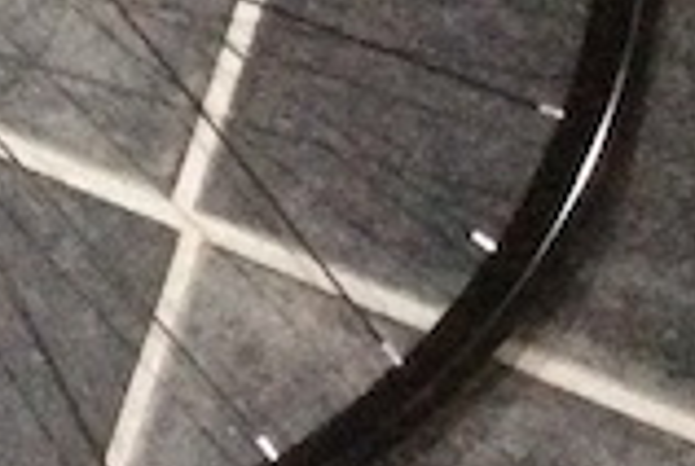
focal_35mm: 168
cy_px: -273
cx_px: -985
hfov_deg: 10.5
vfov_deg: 8.0
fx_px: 3249
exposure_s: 1/17
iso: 500
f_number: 2.4
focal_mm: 3.3
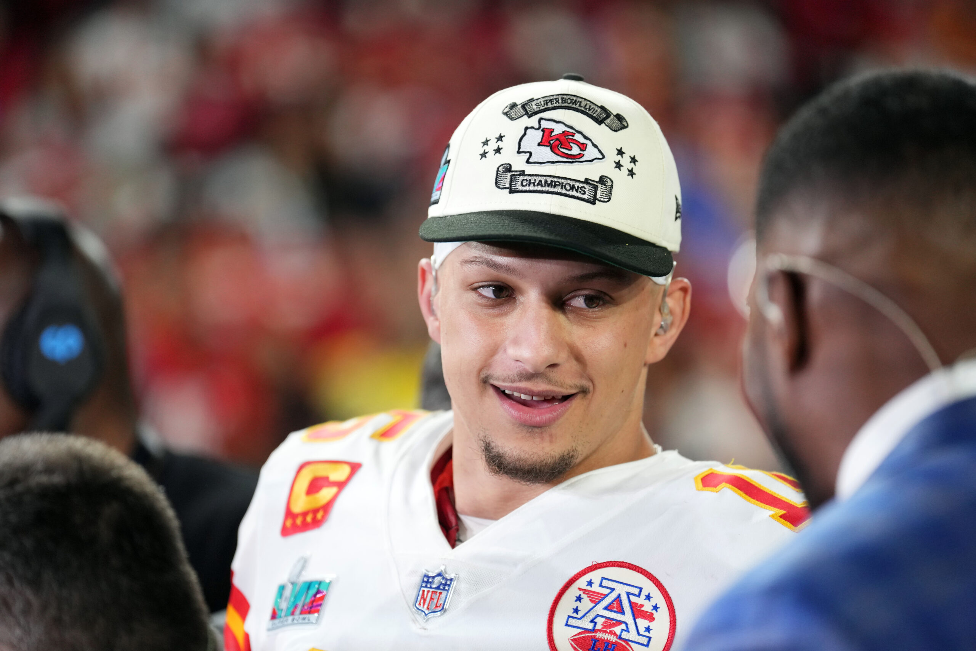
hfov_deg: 10.3
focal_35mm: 200
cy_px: 326
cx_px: 488
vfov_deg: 6.9
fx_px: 5422
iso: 2000
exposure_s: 1/1000
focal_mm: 200
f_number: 2.8
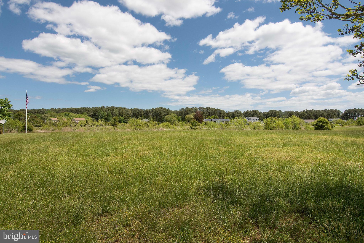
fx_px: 182
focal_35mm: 18
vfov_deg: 67.4
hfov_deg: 90.0
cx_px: 182
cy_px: 122
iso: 160
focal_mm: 12
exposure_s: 1/320
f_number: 20
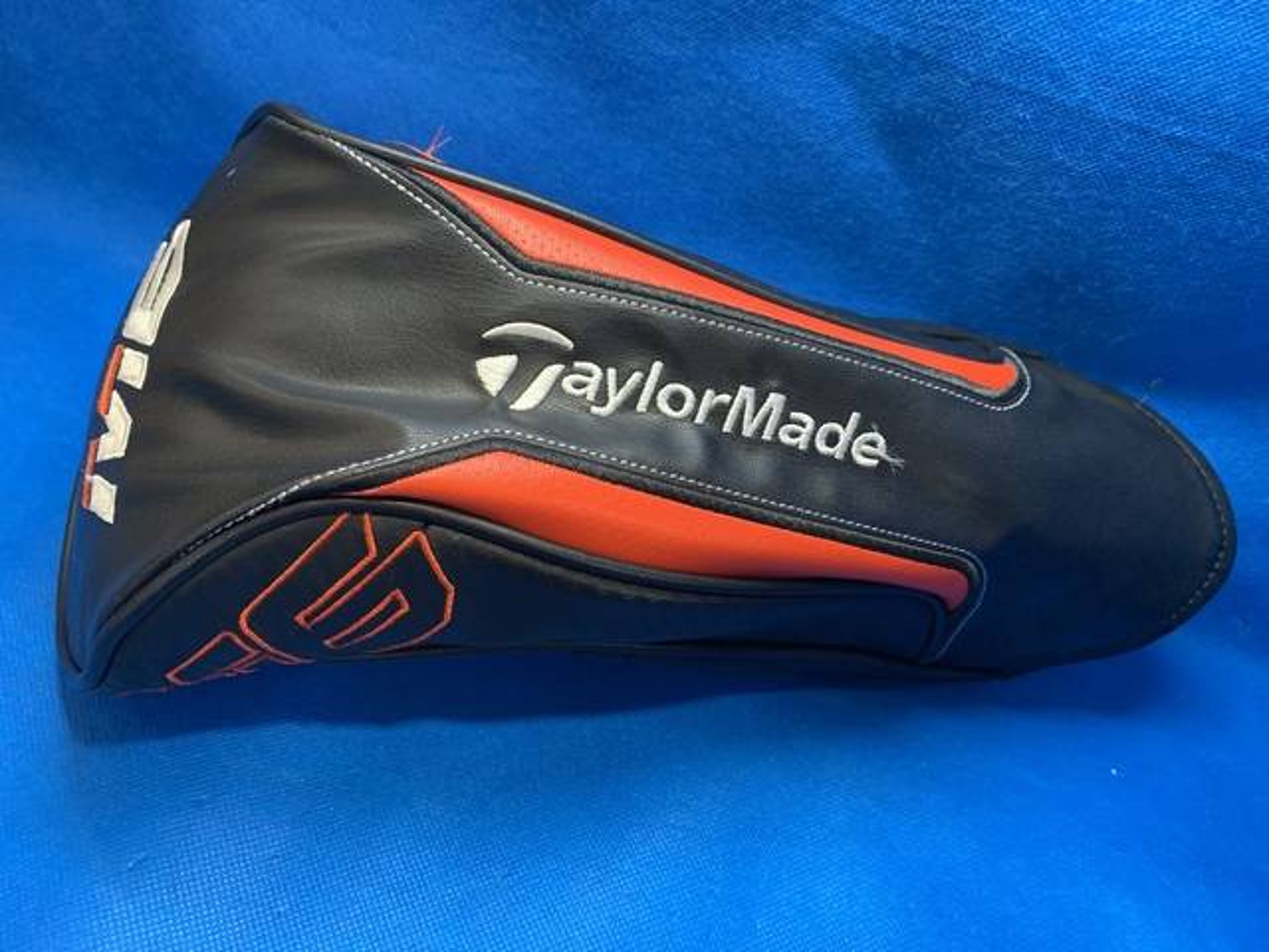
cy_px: 476
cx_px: 634
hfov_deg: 67.3
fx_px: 953
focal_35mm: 26
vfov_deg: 53.1
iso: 250
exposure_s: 1/60
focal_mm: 4.25
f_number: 1.8
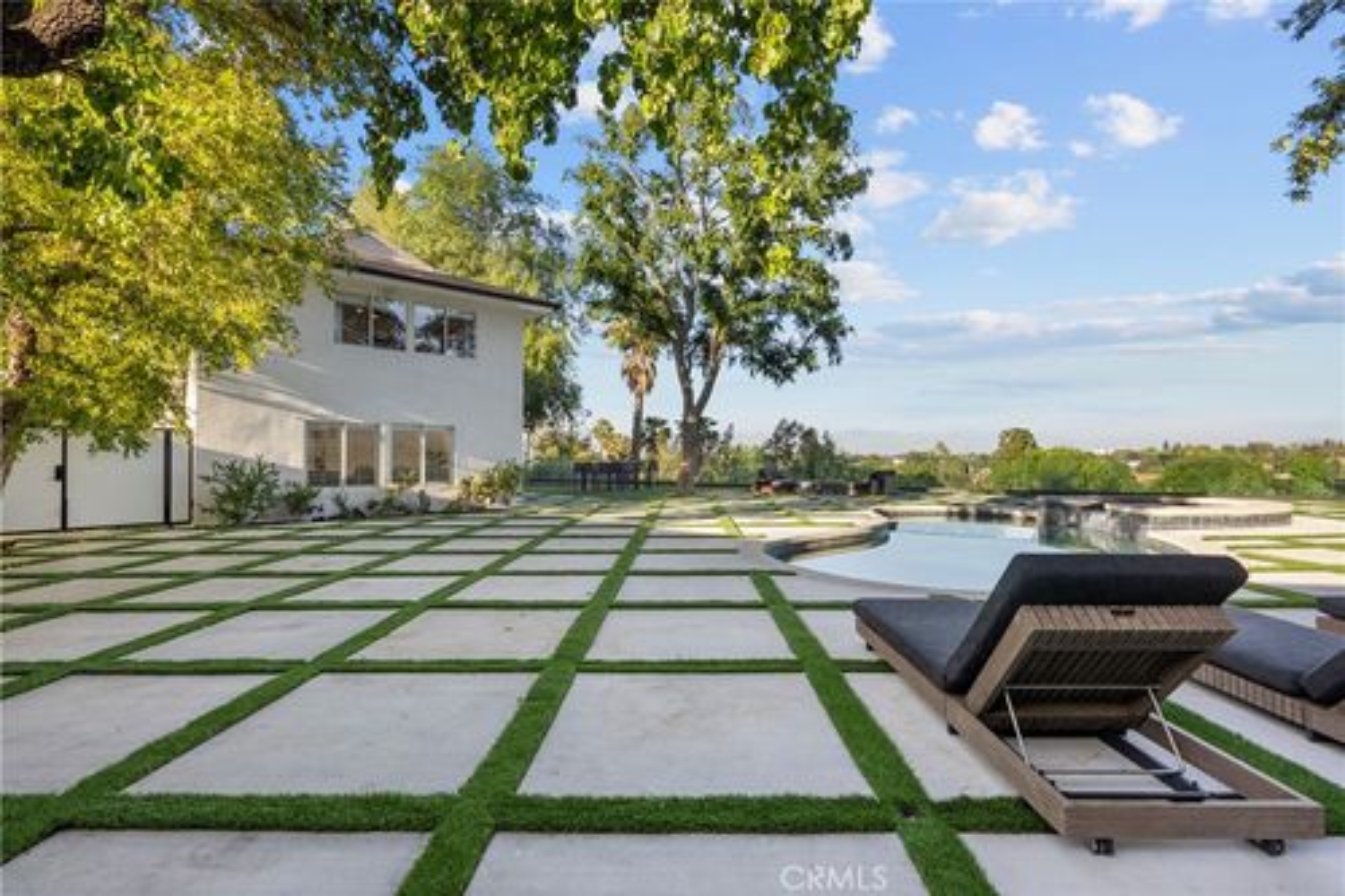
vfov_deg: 73.7
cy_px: 448
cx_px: 672
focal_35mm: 16
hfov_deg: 96.8
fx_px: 598
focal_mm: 16
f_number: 9
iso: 1250
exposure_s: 1/1000
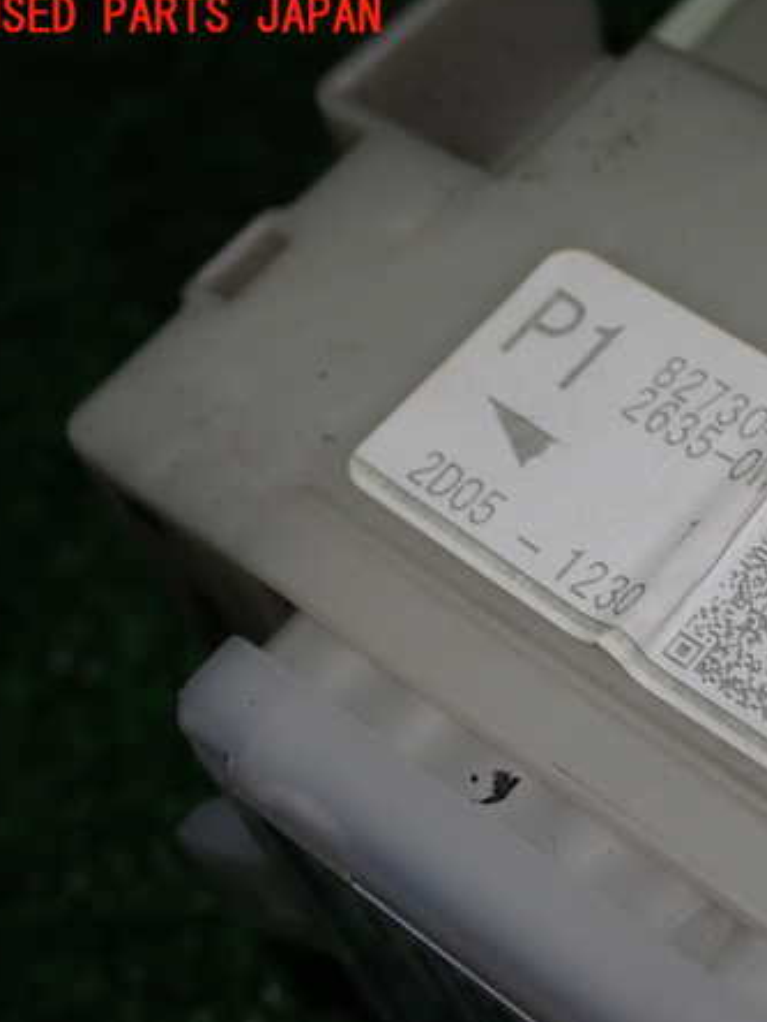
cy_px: 506
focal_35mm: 73
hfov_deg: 19.9
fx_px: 2157
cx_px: 654
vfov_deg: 26.7
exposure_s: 1/100
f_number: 3.3
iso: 200
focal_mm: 9.65
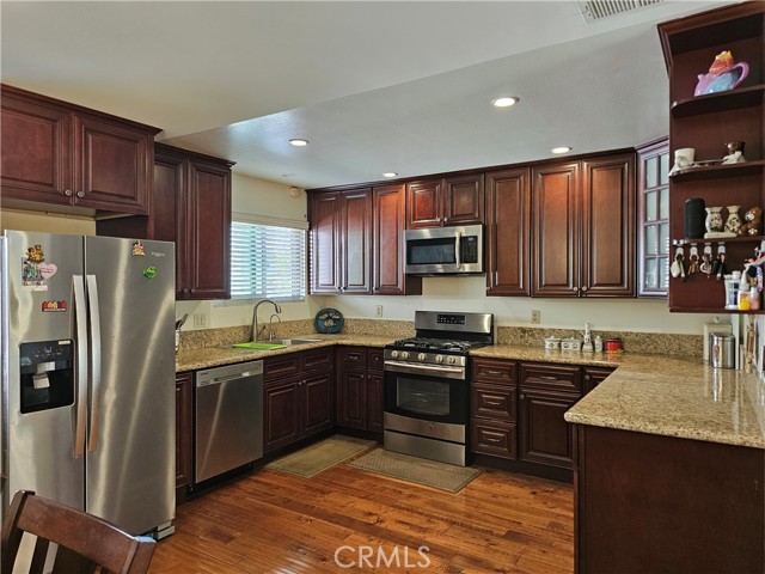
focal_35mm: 23
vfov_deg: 58.9
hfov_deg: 73.9
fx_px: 508
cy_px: 287
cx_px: 382
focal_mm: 6.3
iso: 400
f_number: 1.7
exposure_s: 1/120
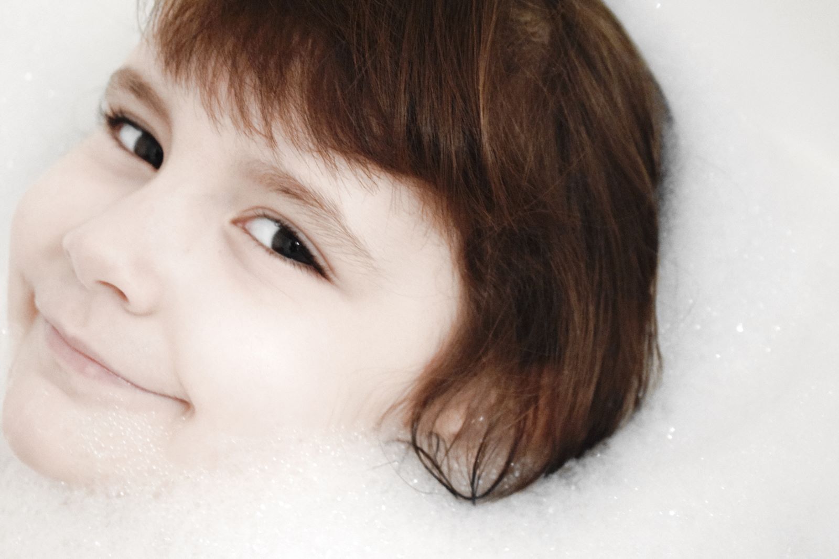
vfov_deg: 16.6
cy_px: 280
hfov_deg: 24.6
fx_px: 1923
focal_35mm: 82
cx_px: 420
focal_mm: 55
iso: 5000
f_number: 5.6
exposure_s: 1/60
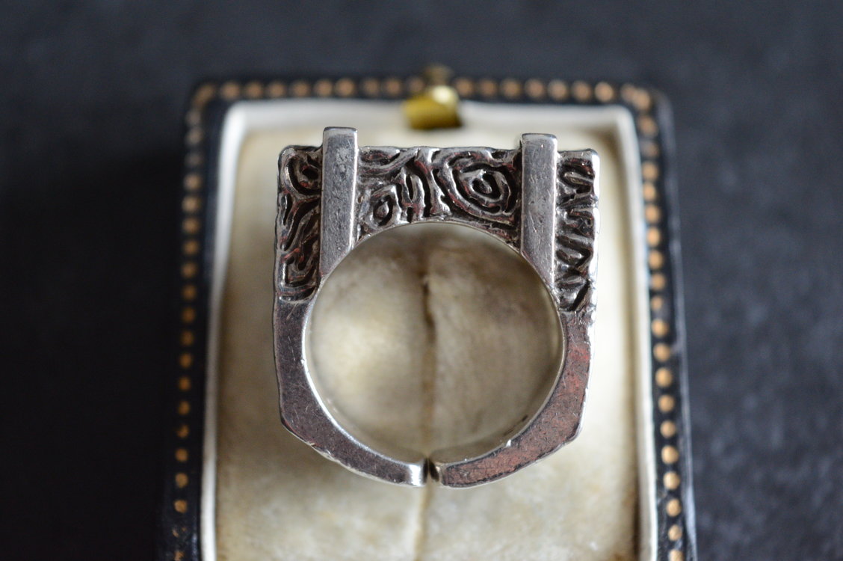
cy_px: 280
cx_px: 422
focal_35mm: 82
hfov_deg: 24.6
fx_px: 1930
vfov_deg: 16.5
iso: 1600
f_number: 7.1
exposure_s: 1/30
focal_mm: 55
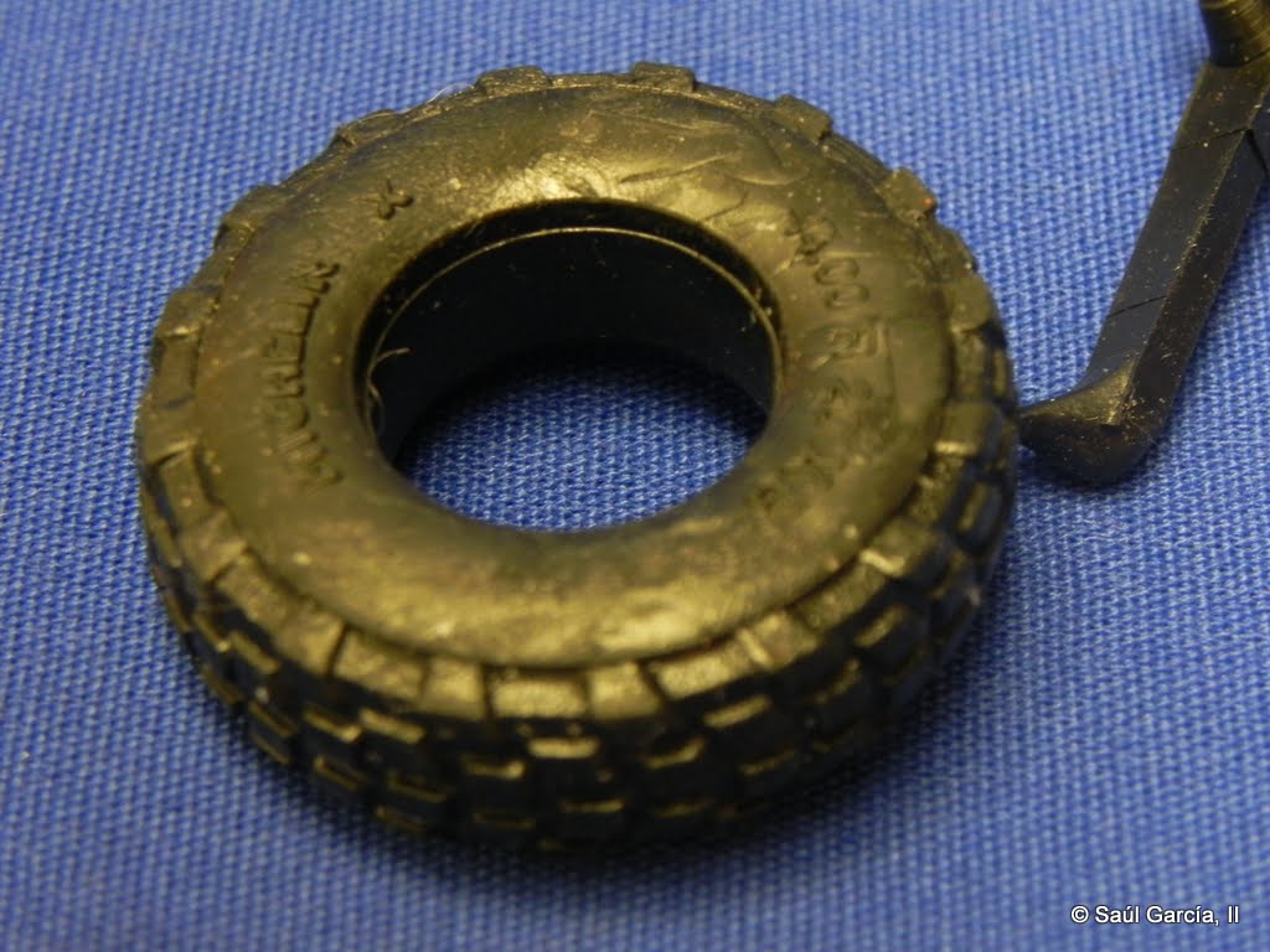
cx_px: 635
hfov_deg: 18.7
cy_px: 476
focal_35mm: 105
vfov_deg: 14.1
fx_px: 3852
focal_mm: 18.8
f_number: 4
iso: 400
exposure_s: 1/6.2
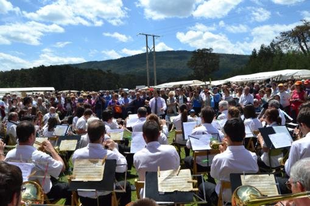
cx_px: 155
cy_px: 103
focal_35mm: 28
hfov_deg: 64.6
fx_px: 245
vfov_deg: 45.6
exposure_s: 1/250
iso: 100
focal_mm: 19
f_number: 8
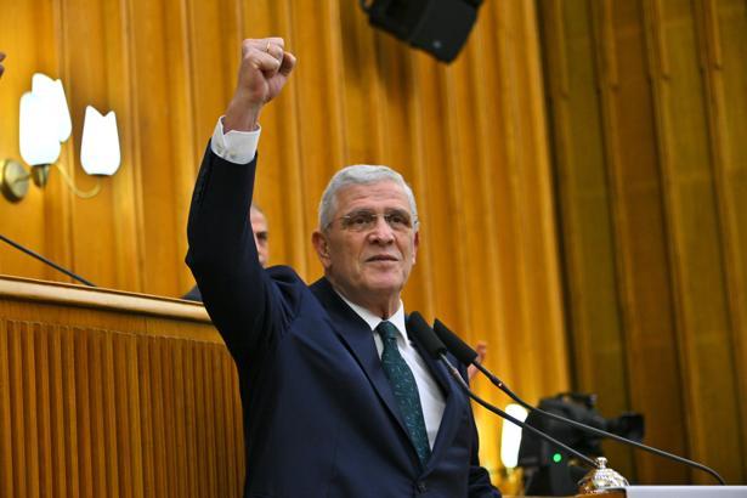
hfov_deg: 23.9
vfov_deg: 16.1
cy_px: 249
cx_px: 374
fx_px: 1764
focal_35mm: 85
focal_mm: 85
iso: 800
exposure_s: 1/200
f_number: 5
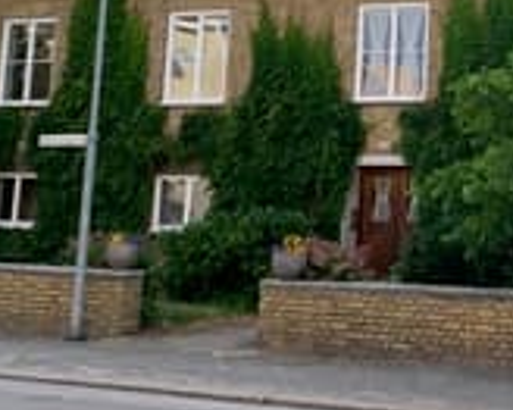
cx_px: 544
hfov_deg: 27.1
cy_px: 58
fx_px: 986
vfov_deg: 23.0
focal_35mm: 65
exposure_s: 1/802
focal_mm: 4.25
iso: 25
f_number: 1.8
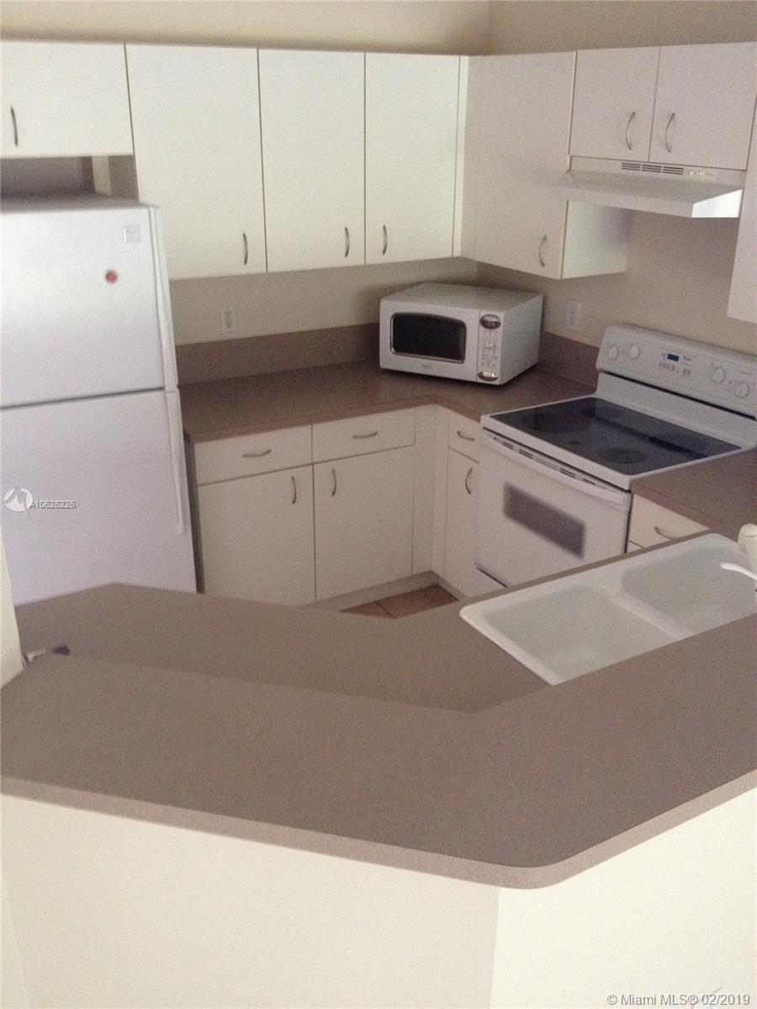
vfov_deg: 52.6
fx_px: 1021
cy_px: 504
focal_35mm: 35
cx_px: 378
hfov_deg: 40.7
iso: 400
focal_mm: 4.28
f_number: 2.4
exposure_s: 1/15
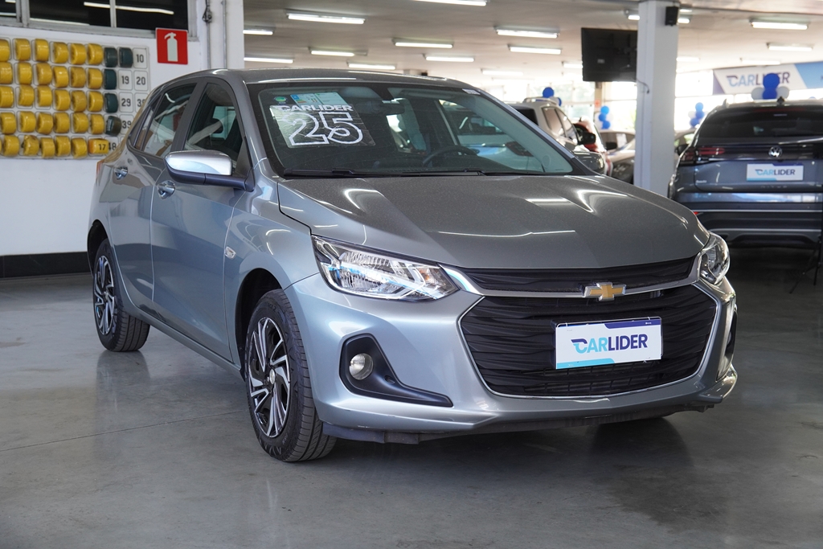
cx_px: 412
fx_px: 1235
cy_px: 274
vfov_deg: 25.1
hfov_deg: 36.9
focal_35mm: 54
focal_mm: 36
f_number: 4
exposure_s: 1/160
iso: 640
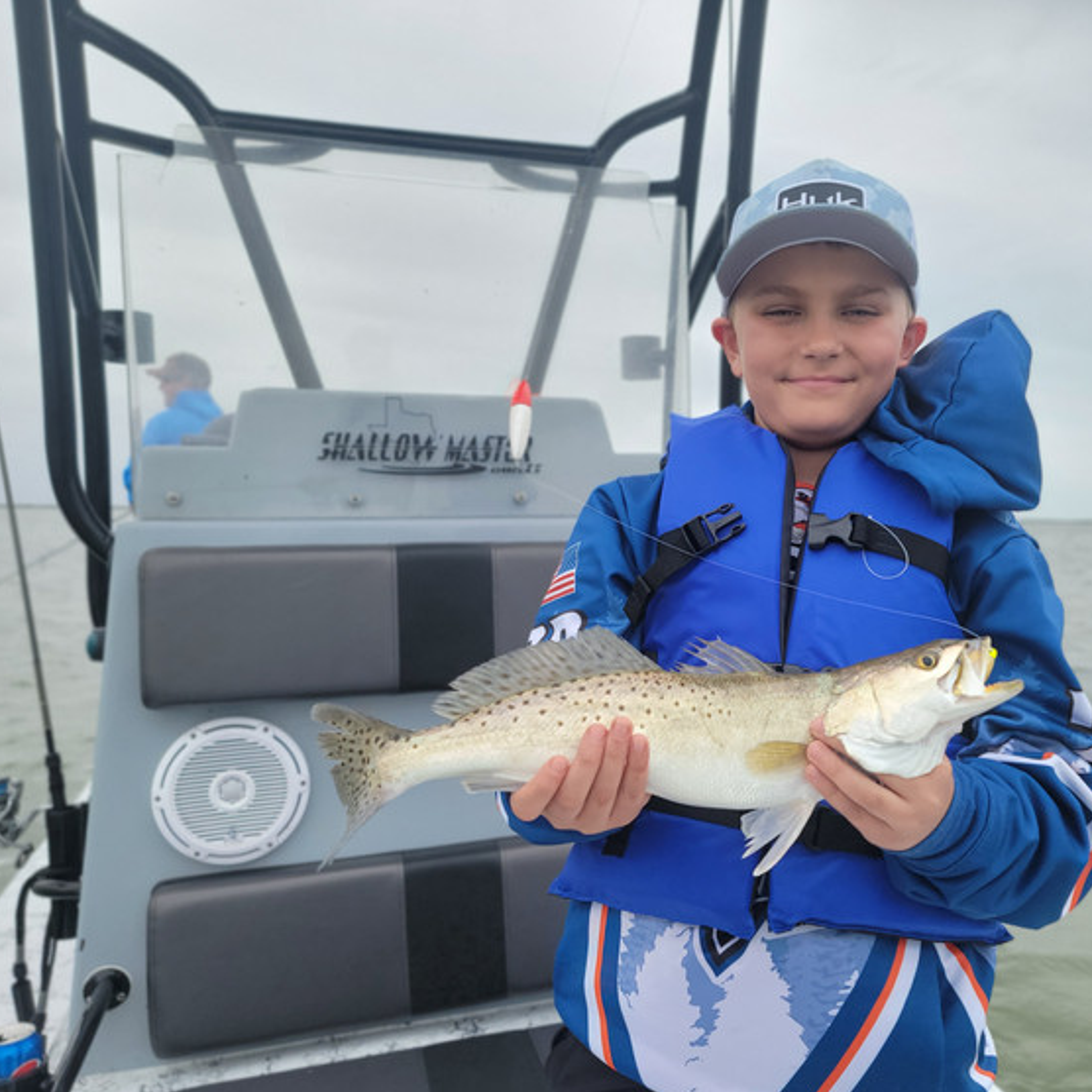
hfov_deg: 55.3
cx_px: 640
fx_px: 1035
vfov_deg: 55.6
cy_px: 558
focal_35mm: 29
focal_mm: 6.7
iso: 16
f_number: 1.8
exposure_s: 1/332
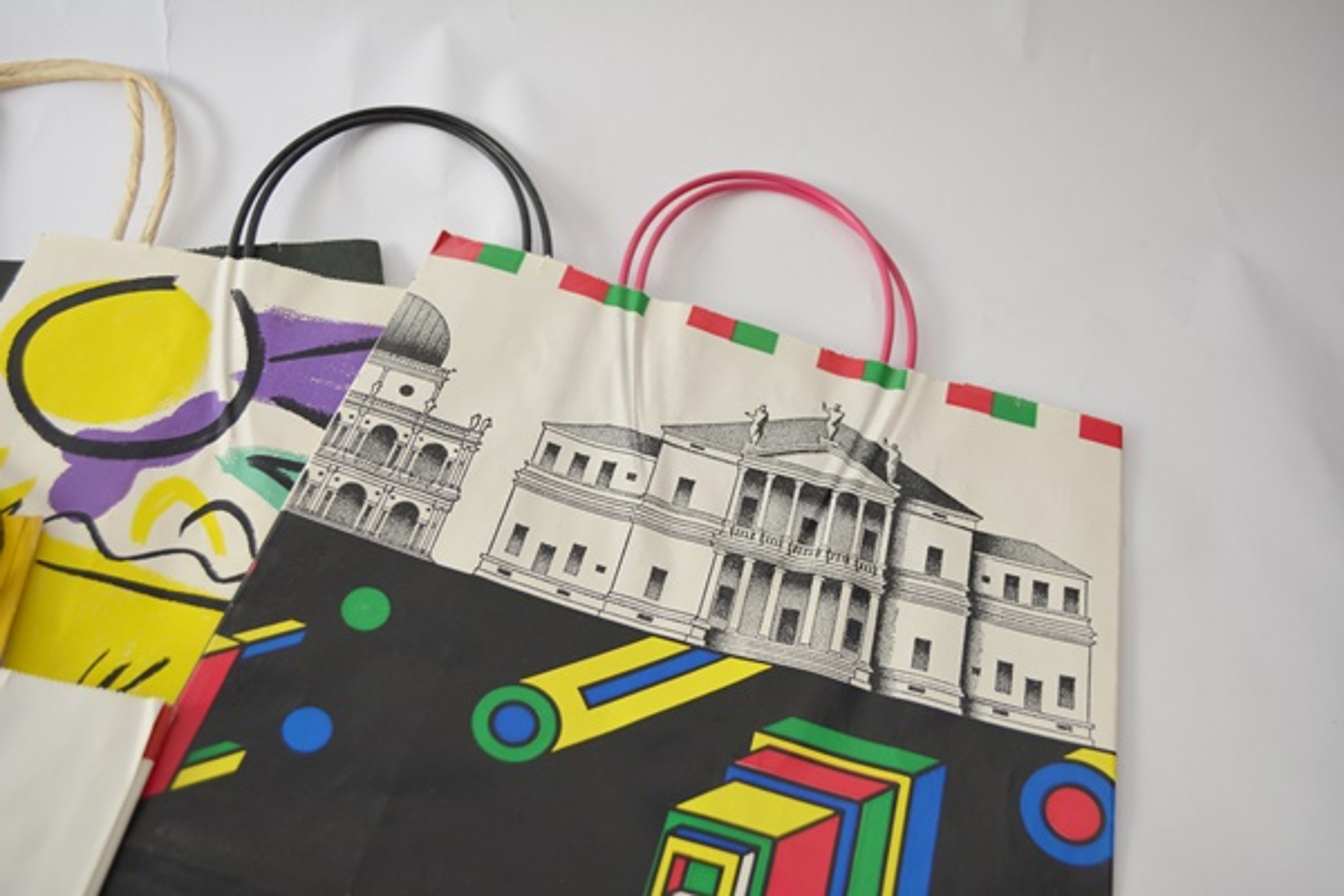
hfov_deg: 57.2
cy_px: 448
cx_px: 672
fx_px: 1232
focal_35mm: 33
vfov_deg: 40.0
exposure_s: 1/80
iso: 400
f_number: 4.5
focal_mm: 22
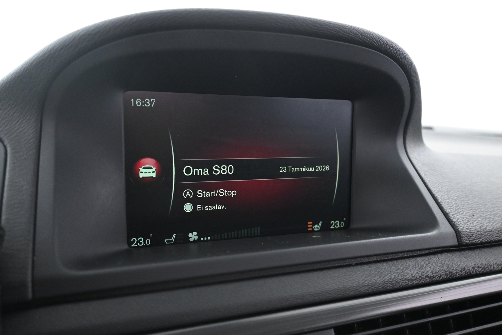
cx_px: 251
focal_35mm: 29
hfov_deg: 63.2
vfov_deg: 44.6
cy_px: 168
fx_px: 408
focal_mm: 19.5
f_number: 3.8
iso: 3600
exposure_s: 1/30
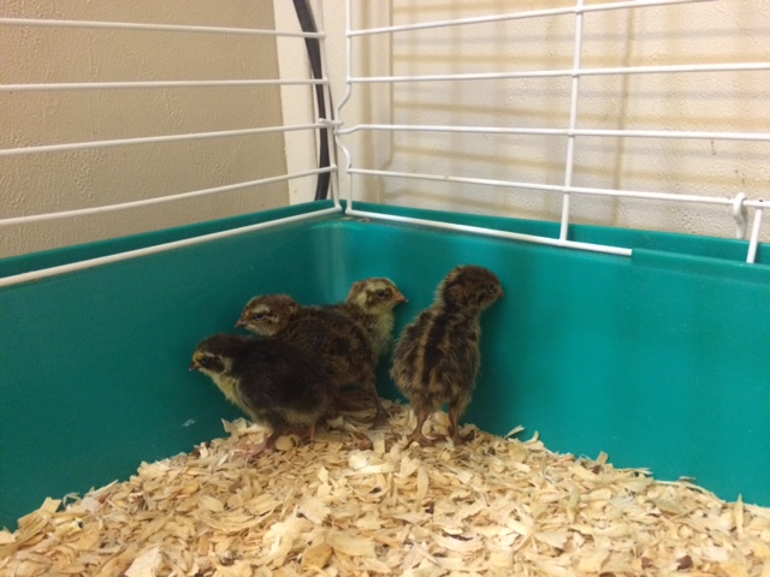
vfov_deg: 48.2
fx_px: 645
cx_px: 385
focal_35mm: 29
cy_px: 288
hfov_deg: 61.7
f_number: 2.2
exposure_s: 1/30
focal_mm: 4.15
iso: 320
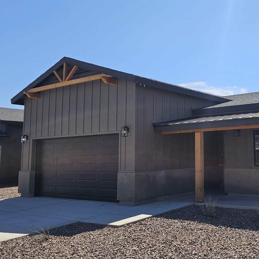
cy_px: 107
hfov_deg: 40.4
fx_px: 330
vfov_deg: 42.7
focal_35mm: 39
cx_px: 219
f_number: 1.7
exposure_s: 1/963
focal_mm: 6.3
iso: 10
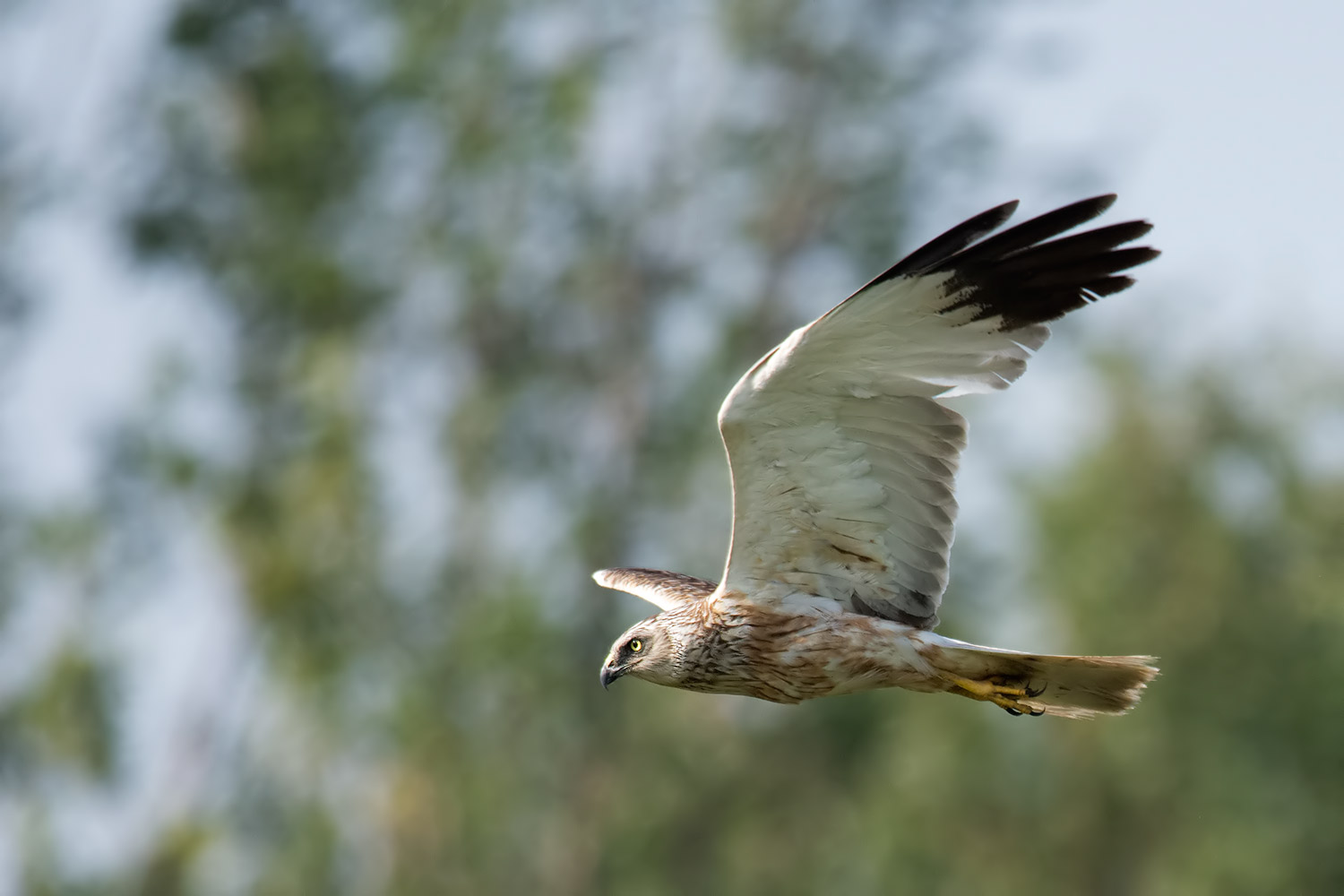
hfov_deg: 2.3
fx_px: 33597
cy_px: 448
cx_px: 672
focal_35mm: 900
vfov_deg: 1.5
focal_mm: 600
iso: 720
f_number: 7.1
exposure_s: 1/1600
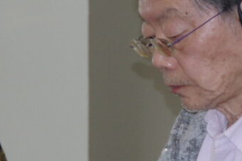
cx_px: 475
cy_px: 272
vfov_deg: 3.0
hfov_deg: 4.5
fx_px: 3066
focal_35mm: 456
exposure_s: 1/100
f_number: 4.5
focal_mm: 40
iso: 400
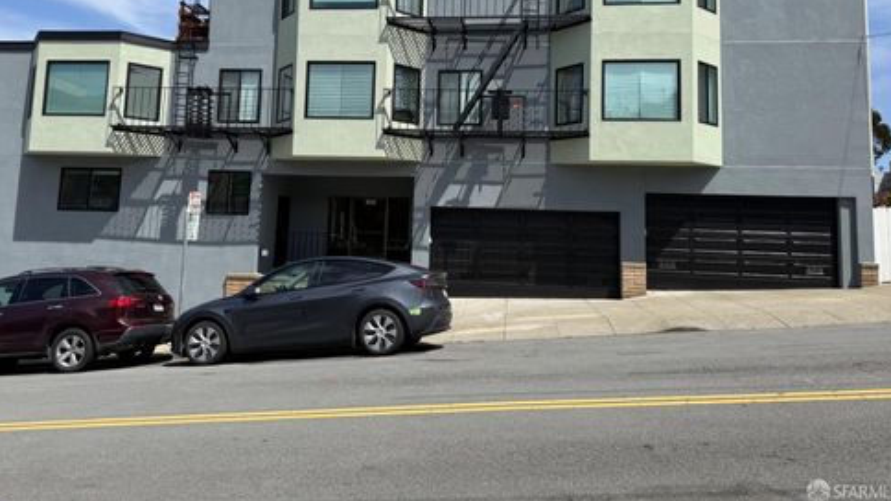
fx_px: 638
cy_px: 159
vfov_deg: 42.2
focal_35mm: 27
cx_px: 444
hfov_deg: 69.9
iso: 80
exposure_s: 1/5319
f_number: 1.78
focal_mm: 6.76
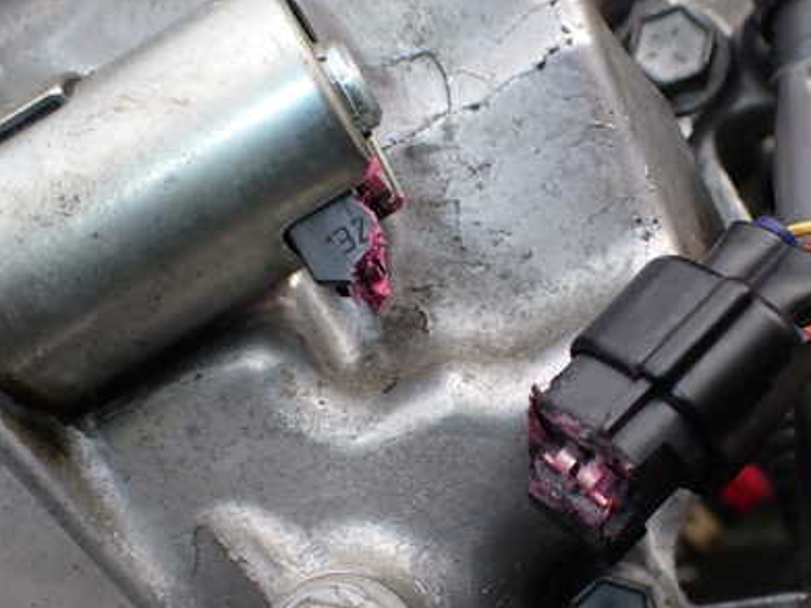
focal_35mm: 46
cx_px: 454
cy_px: 398
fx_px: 1077
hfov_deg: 41.2
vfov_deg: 31.3
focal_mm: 5.4
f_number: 6.3
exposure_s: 1/100
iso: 100
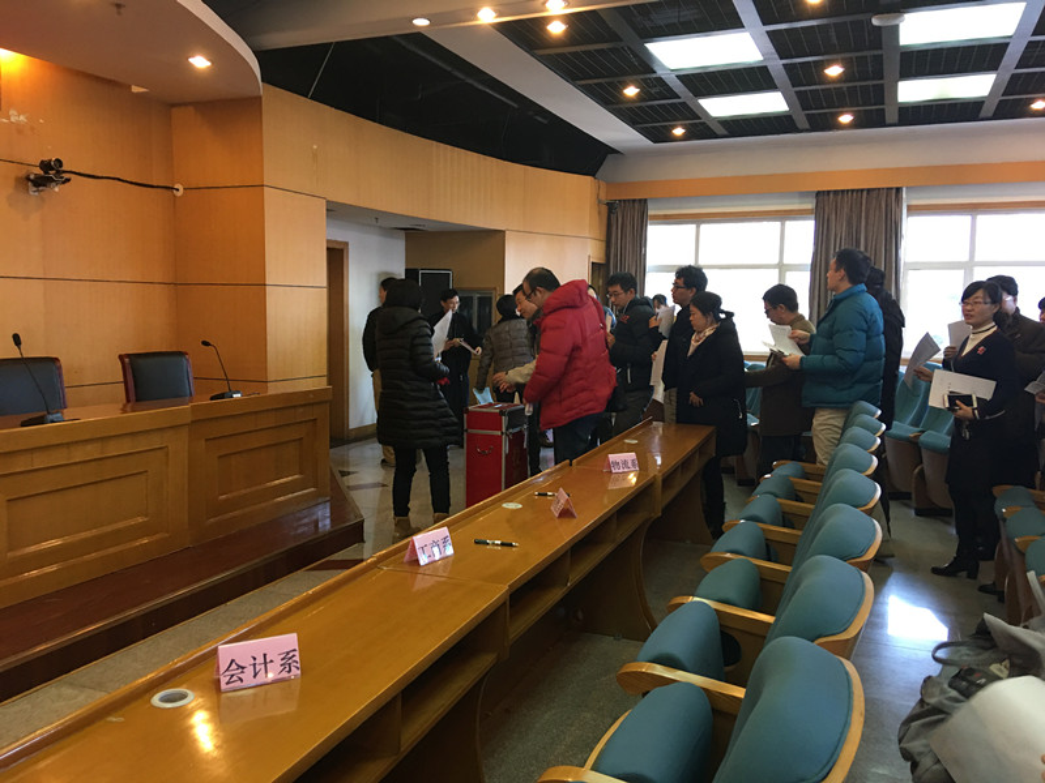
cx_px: 522
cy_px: 392
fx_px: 875
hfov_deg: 61.7
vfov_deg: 48.2
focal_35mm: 29
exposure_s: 1/17
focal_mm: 4.15
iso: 64
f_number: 2.2
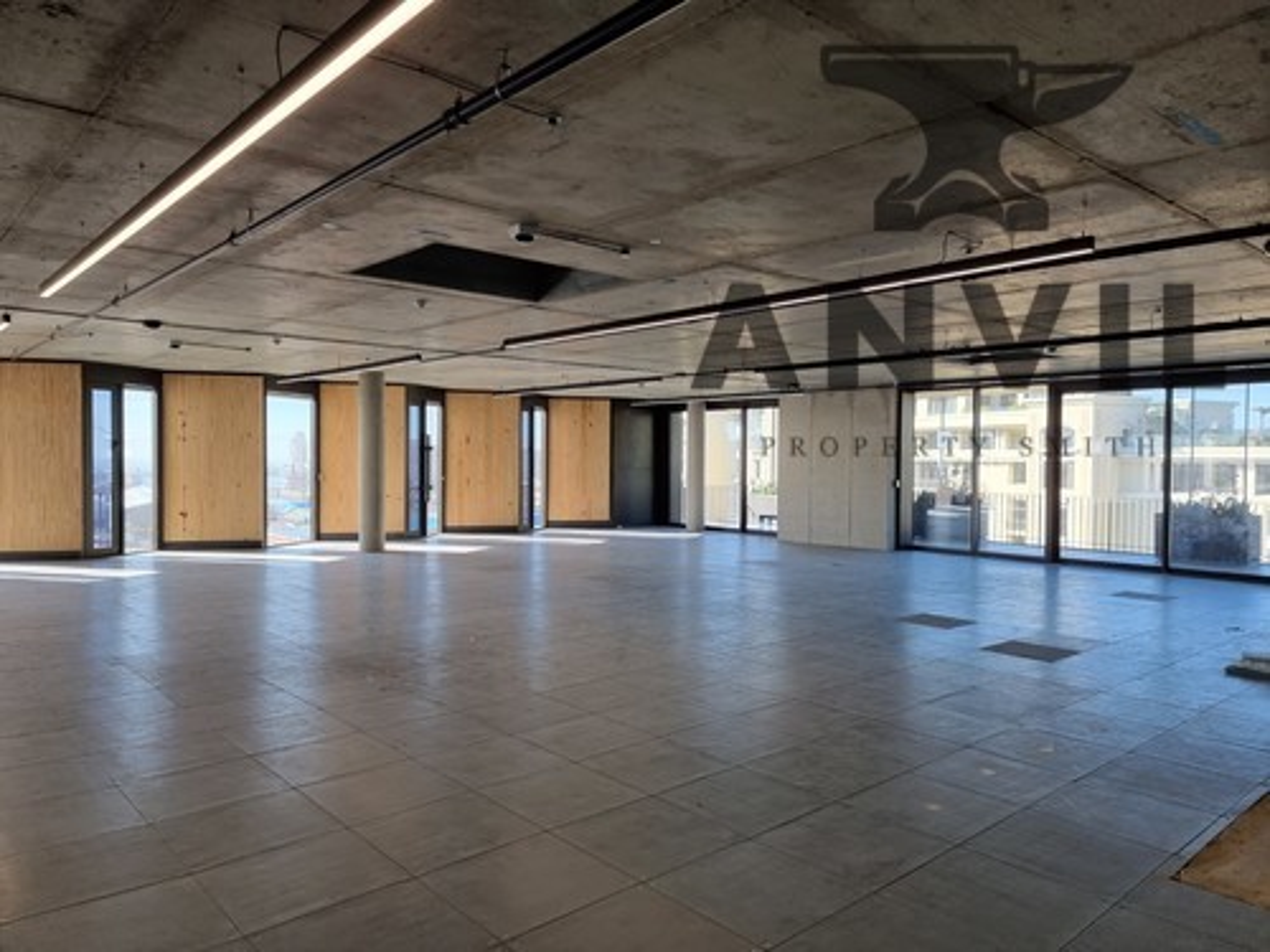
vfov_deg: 56.8
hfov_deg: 71.6
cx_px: 635
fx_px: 881
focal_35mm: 24
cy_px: 476
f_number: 1.8
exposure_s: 1/100
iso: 50
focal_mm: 6.7
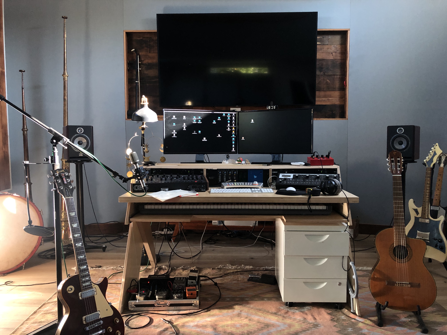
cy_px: 168
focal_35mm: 28
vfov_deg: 49.7
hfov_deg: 63.4
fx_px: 362
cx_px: 224
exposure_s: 1/25
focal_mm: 4
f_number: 1.8
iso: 32
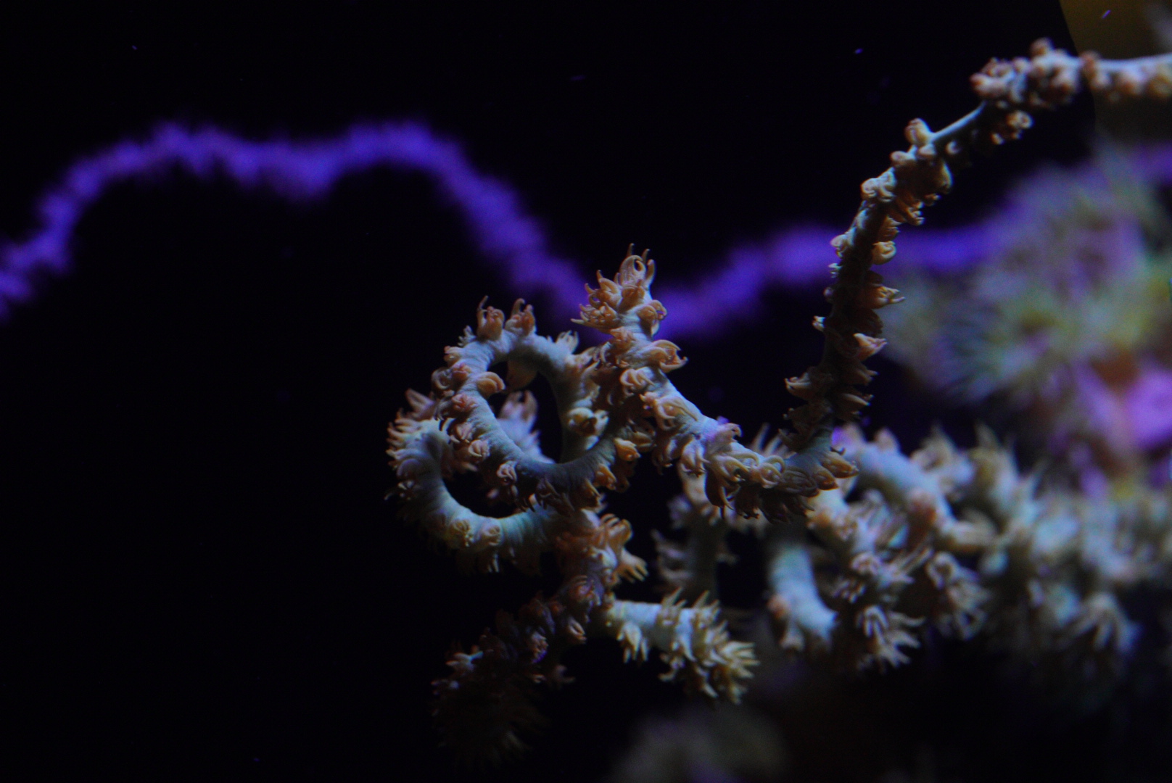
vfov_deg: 10.2
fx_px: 4398
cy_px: 392
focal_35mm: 135
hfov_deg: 15.2
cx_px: 586
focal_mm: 90
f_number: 6.3
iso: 3200
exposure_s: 1/80
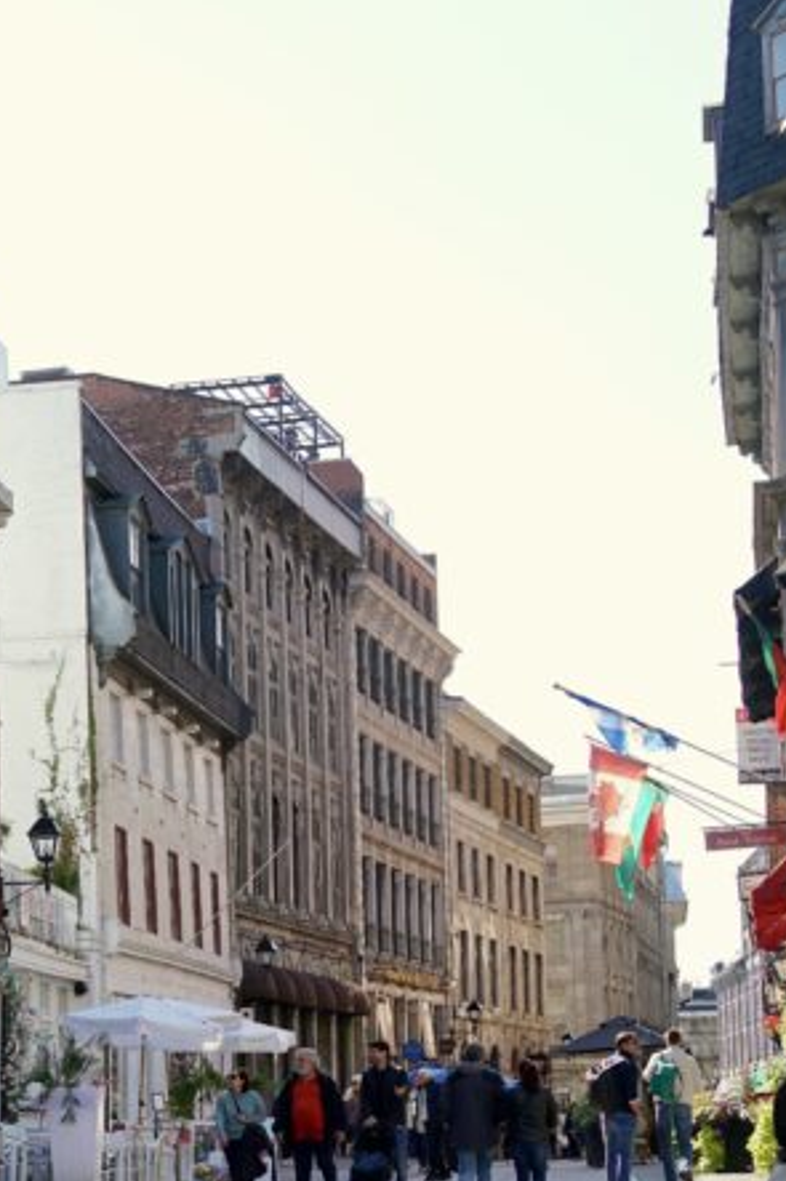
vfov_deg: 24.9
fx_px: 2655
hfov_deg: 16.6
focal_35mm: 81
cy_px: 817
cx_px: 53
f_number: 4
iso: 100
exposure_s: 1/400
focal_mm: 35
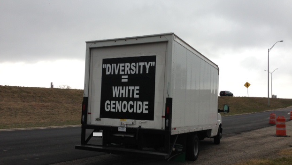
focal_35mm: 37
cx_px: 147
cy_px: 97
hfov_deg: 54.0
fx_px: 287
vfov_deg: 31.9
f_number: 2.4
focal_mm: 4.13
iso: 50
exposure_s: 1/411
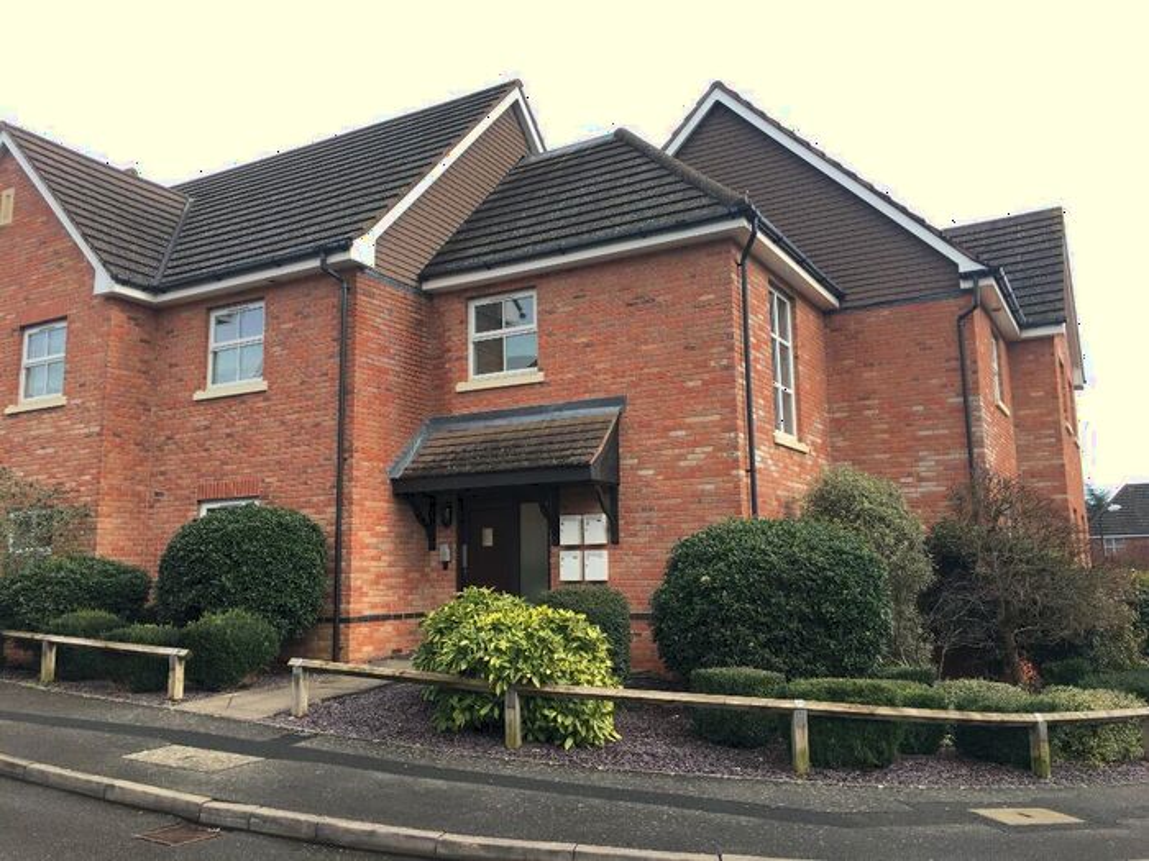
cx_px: 574
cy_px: 430
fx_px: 963
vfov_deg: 48.2
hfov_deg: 61.7
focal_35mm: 29
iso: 25
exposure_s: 1/329
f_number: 2.2
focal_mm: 4.15
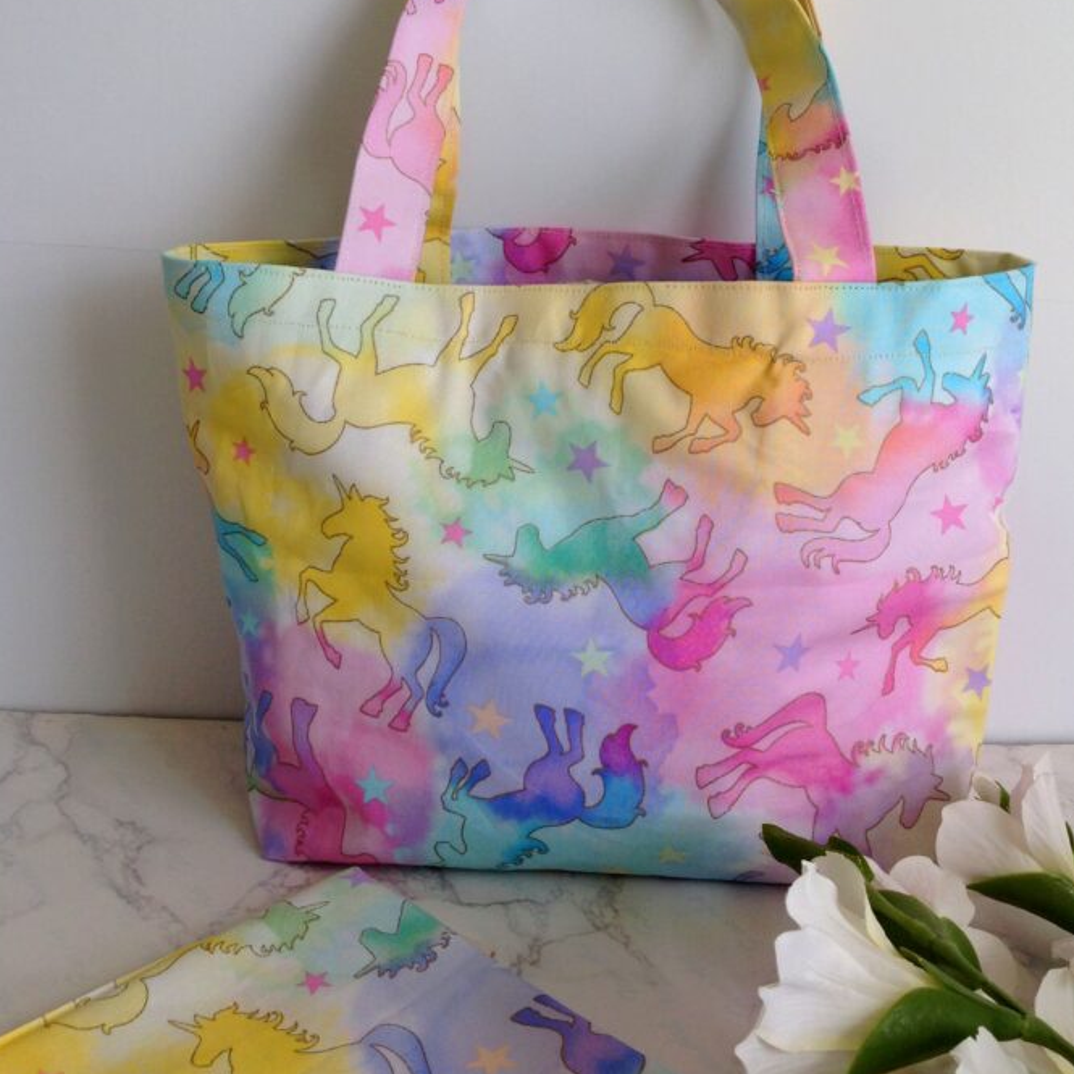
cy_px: 447
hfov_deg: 40.0
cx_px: 532
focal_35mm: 42
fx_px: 1474
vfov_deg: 39.9
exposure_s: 1/288
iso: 50
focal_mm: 4.28
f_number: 2.4
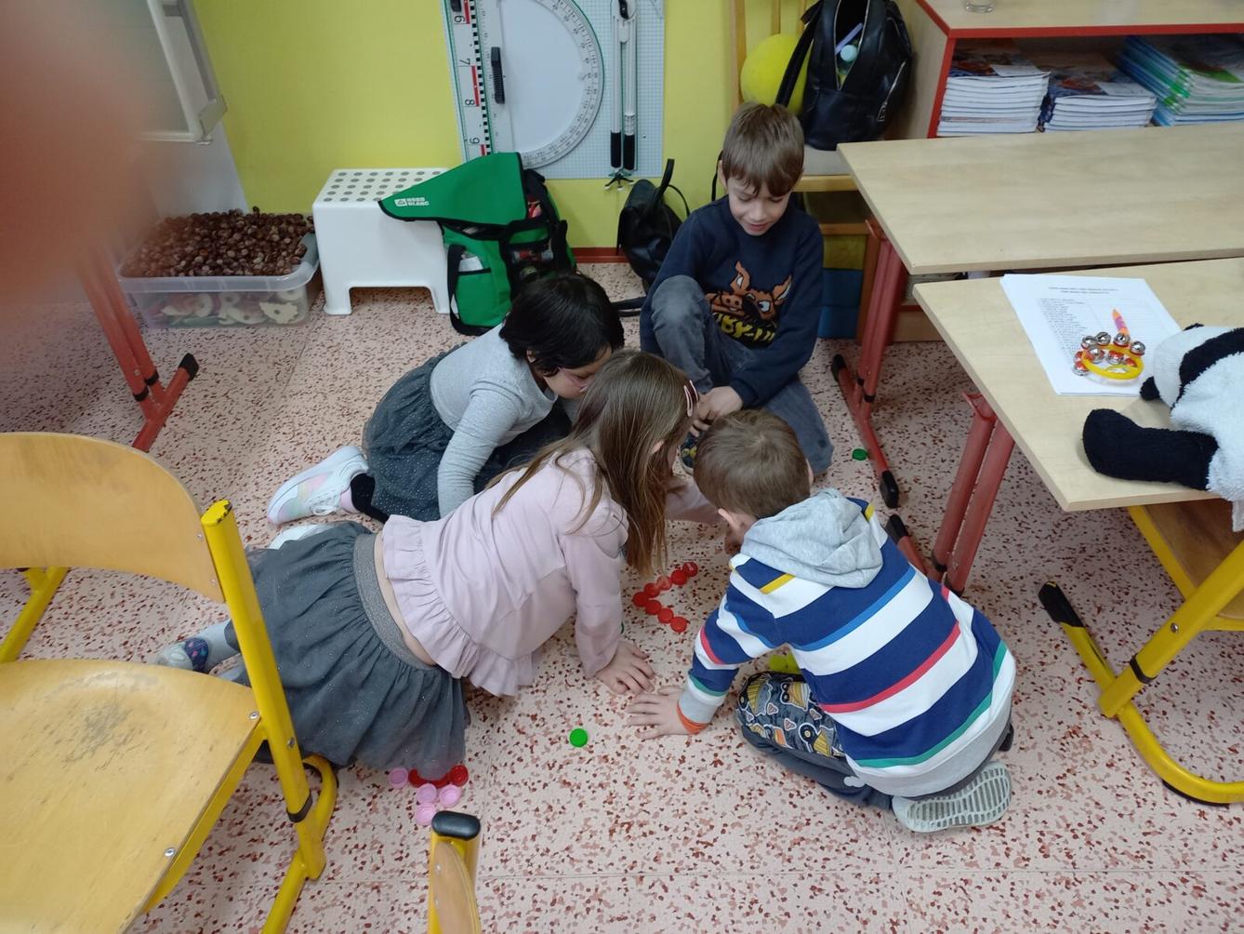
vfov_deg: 54.9
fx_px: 899
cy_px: 467
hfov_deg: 69.4
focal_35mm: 25
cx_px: 622
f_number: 1.8
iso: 320
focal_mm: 4.65
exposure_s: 1/50
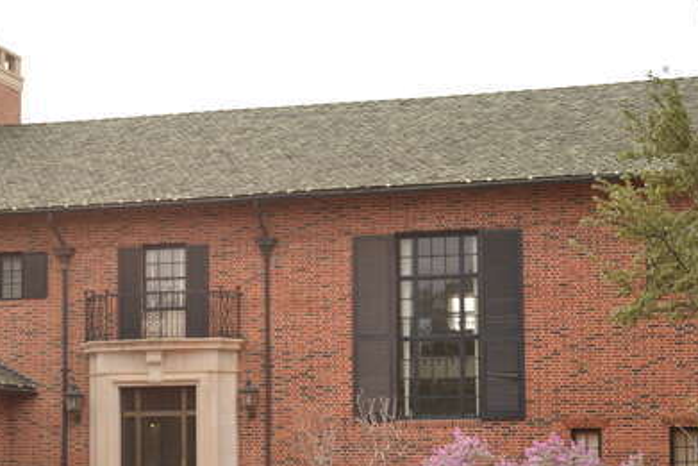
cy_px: 388
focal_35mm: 92
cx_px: 218
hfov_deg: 22.0
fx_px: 1784
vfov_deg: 14.8
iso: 200
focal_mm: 30
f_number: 8
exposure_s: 1/100
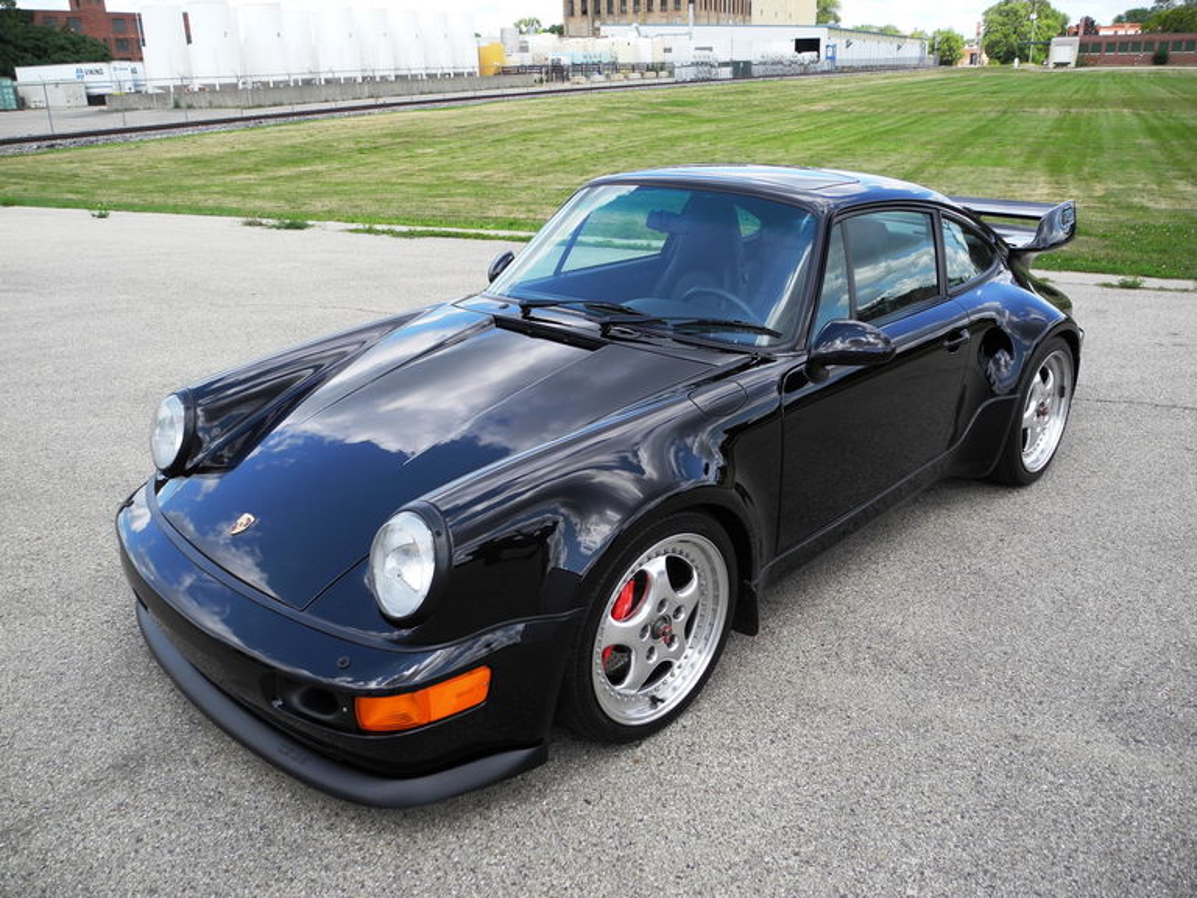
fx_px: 968
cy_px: 449
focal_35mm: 28
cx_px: 598
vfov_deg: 49.7
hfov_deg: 63.4
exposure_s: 1/608
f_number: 2.8
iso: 100
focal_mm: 6
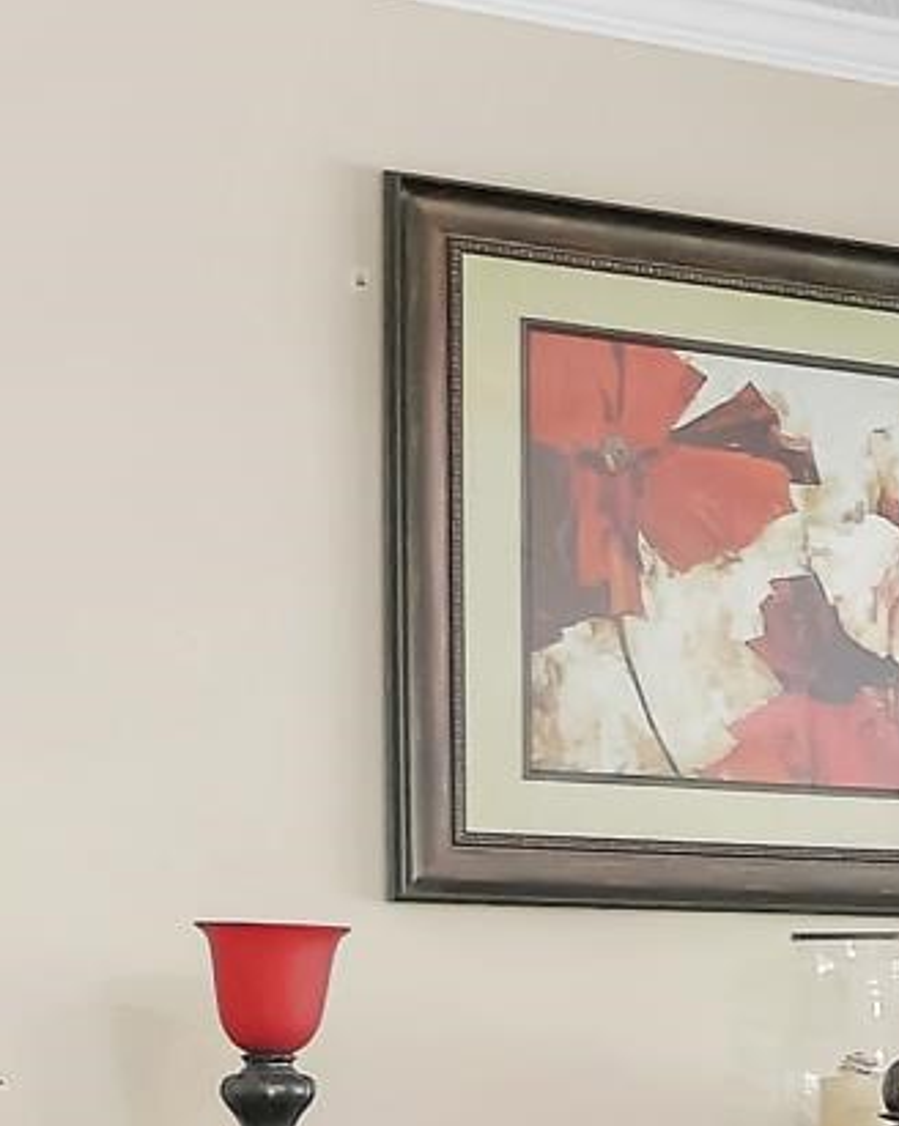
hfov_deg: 11.5
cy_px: 1116
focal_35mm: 107
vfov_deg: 17.6
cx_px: 2264
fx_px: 3564
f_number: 4
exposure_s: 1/10
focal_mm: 9
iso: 400
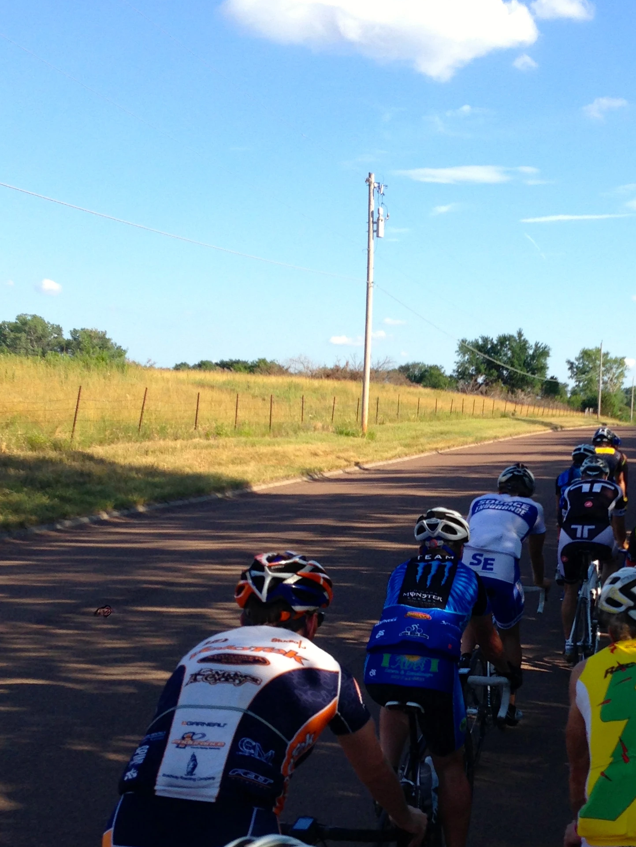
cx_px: 508
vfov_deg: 34.2
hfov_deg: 25.7
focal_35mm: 56
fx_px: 1371
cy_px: 533
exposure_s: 1/809
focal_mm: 4.13
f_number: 2.4
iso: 50
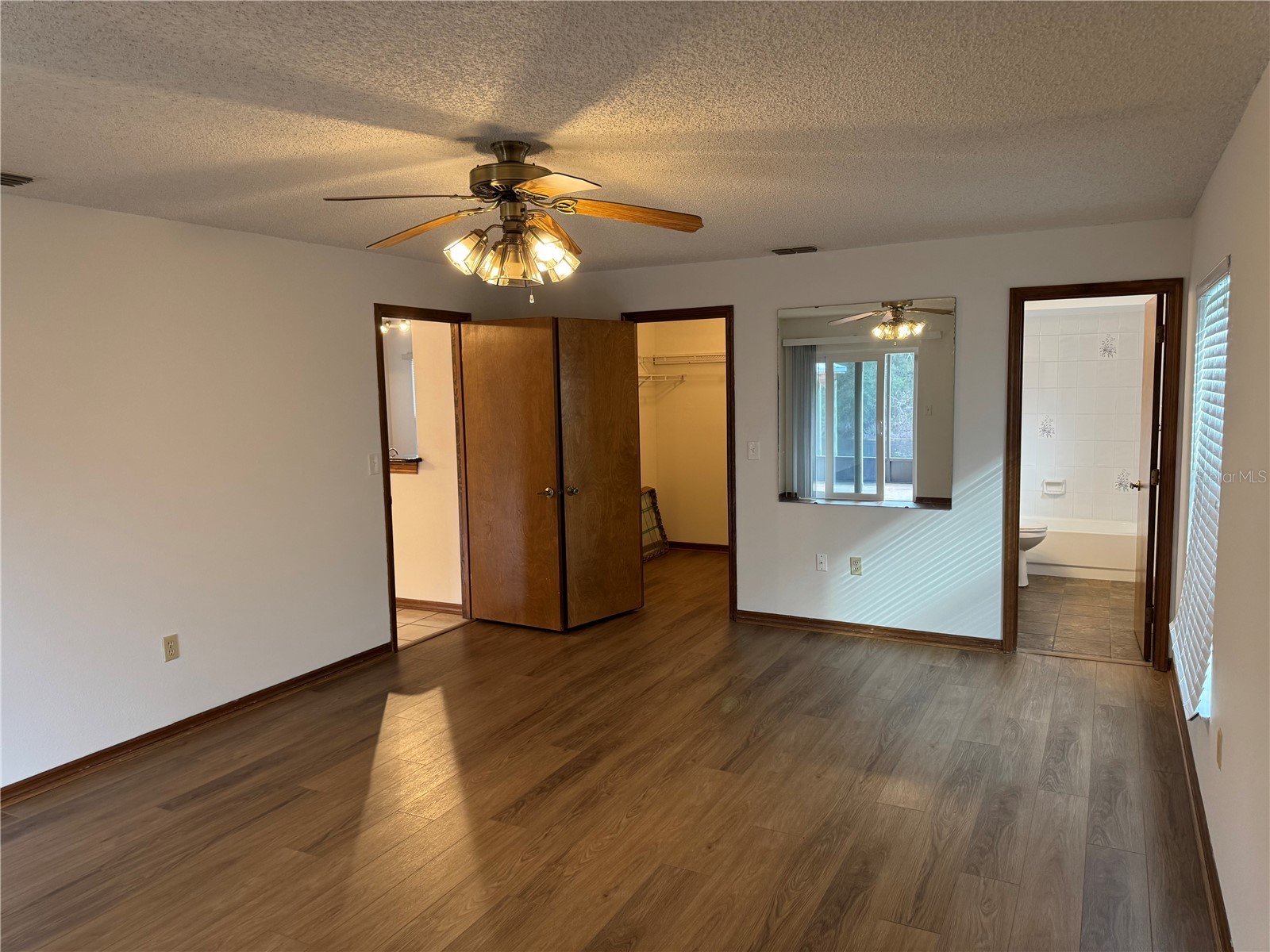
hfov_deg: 71.6
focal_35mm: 24
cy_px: 476
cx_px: 635
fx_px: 881
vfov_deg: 56.8
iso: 200
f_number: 1.78
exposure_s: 1/120
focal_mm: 6.76
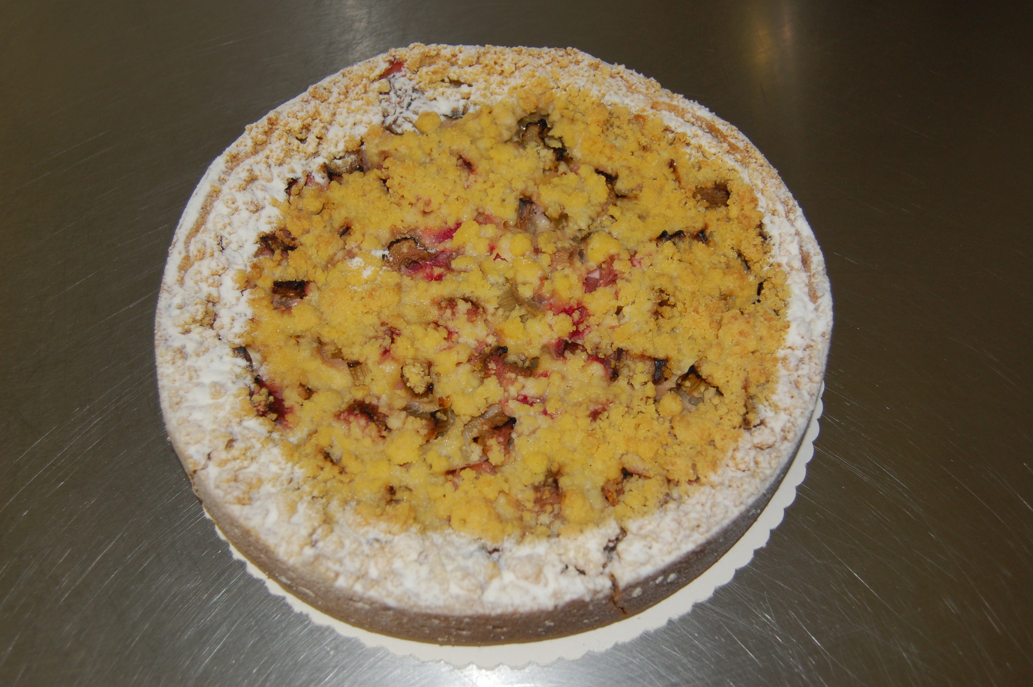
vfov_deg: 36.8
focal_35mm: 36
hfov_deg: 53.2
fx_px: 1032
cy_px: 344
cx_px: 516
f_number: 4
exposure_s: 1/60
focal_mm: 24
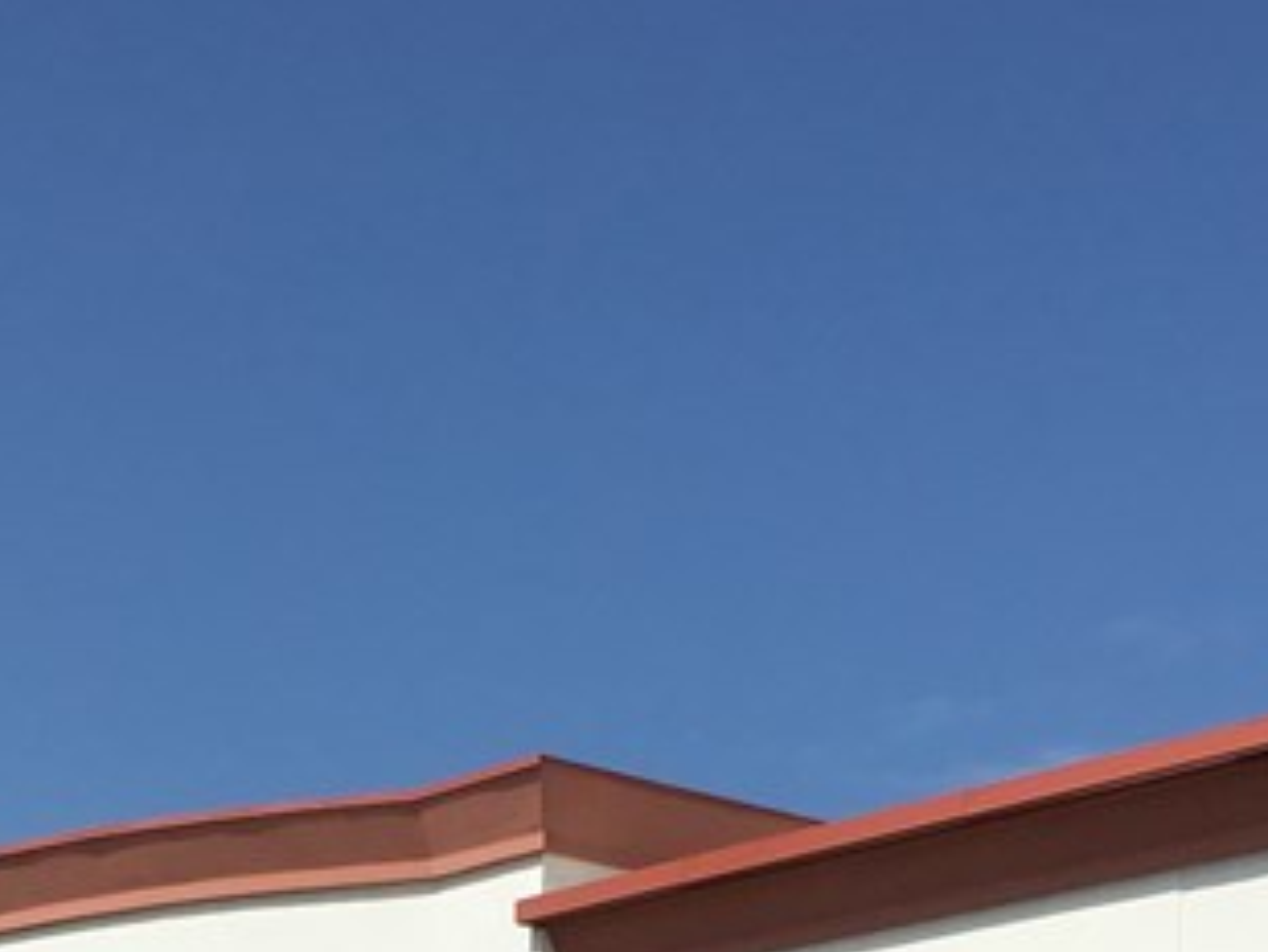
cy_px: 1502
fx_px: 3518
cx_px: 513
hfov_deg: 20.4
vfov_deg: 14.2
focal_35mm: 96
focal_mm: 4.15
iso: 25
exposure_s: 1/3846
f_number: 2.2
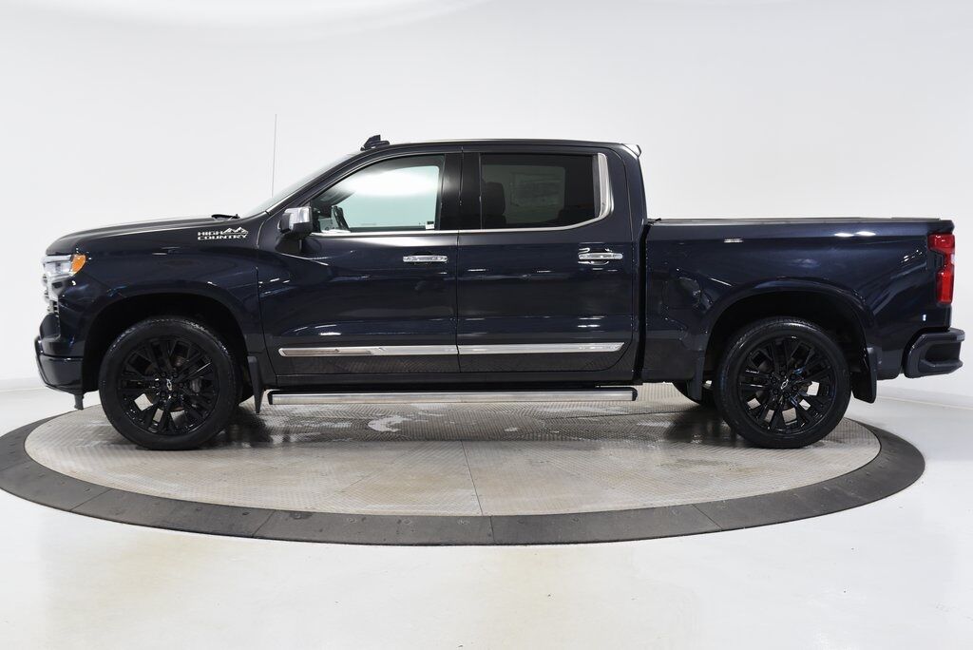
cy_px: 325
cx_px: 486
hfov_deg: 39.6
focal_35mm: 50
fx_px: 1352
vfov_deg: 27.0
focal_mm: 50
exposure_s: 1/80
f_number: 4
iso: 1600
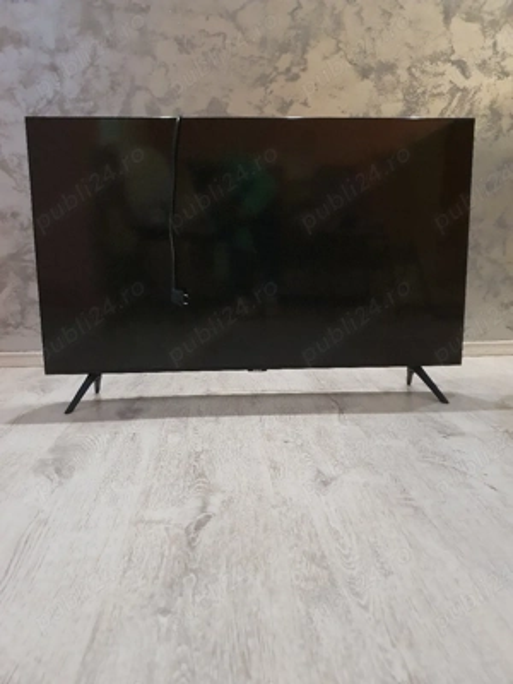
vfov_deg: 67.3
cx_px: 256
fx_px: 514
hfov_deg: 53.1
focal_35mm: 26
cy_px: 342
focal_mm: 4.32
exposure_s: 1/33
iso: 640
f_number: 1.5
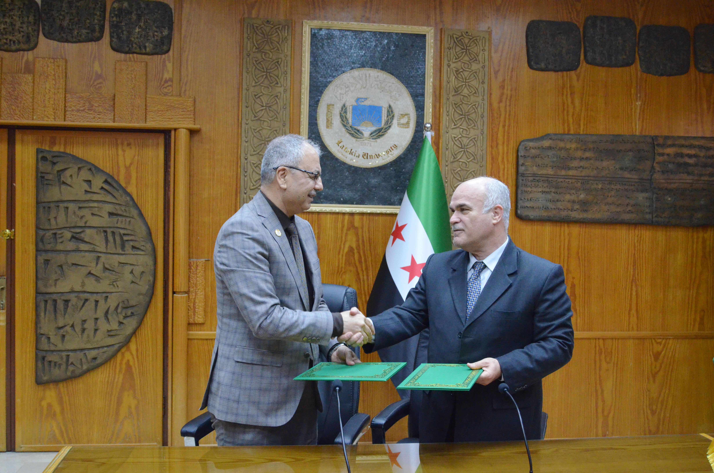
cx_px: 357
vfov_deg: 34.1
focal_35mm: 39
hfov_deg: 49.6
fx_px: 772
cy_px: 236
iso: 4000
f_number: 5.6
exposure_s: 1/160
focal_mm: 26
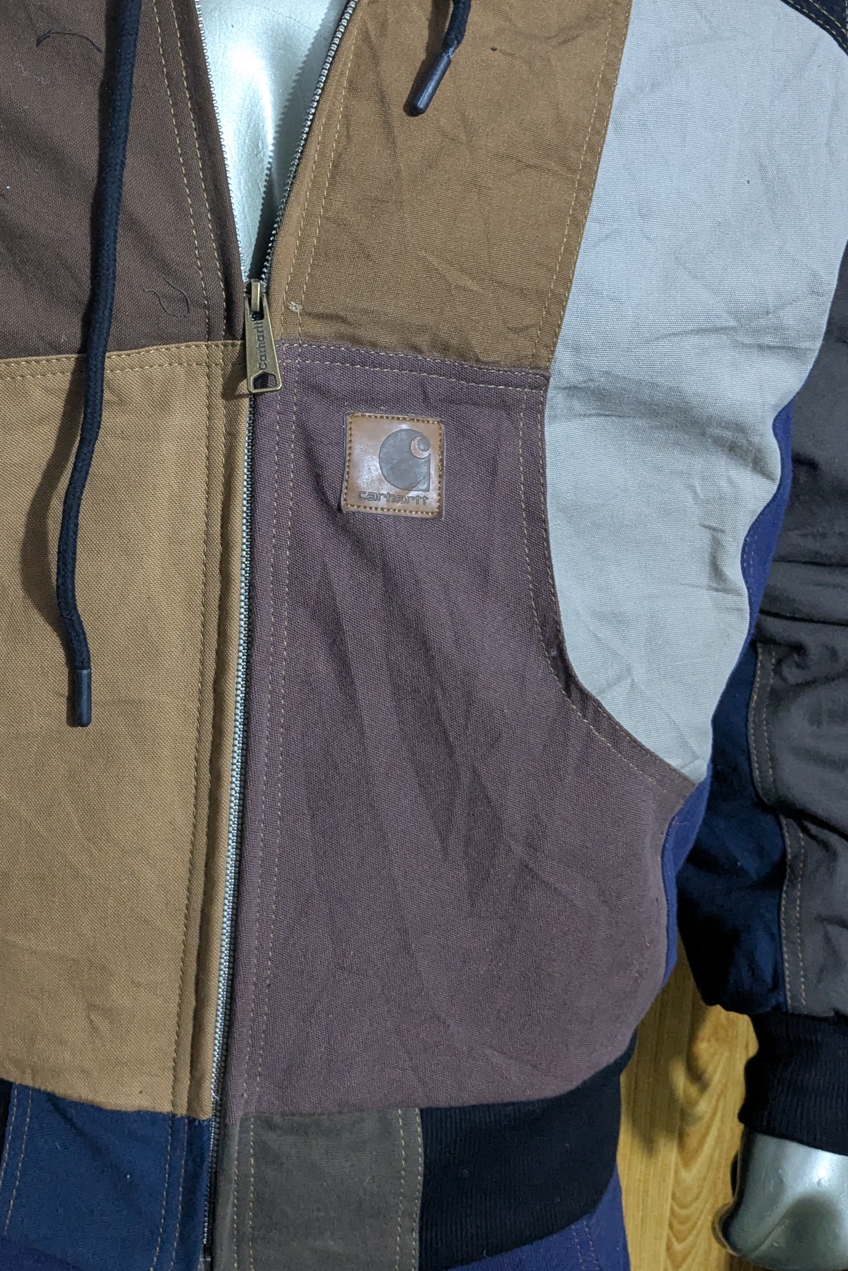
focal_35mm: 46
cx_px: 199
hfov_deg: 28.8
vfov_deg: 41.9
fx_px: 1625
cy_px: 372
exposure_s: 1/33.3
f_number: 1.73
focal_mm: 4.38
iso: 311
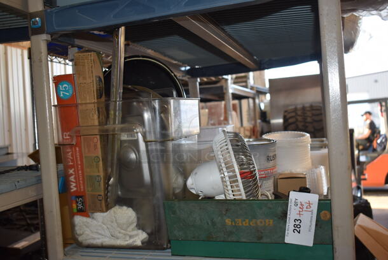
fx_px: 453
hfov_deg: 46.4
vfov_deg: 32.0
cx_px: 194
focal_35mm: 42
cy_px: 130
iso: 640
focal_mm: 28
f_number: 4.2
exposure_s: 1/160
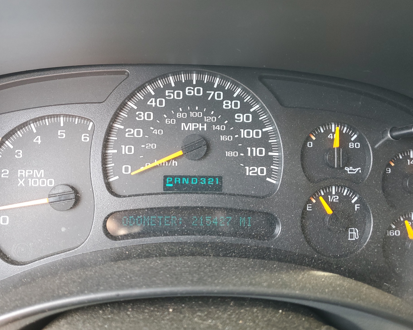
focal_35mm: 28
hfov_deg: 62.1
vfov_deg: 51.5
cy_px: 166
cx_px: 192
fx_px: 342
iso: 67
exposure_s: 1/60.2
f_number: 1.5
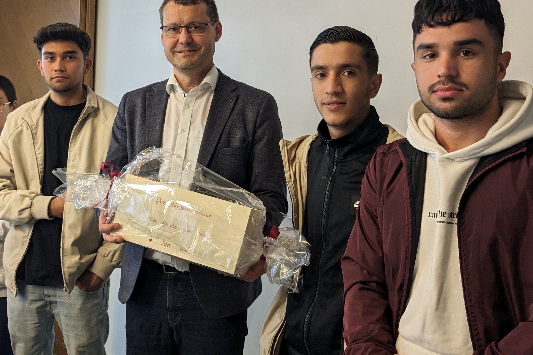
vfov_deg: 31.0
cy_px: 132
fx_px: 637
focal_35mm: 43
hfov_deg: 45.2
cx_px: 214
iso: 57
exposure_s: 1/33.3
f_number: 1.73
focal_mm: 4.38
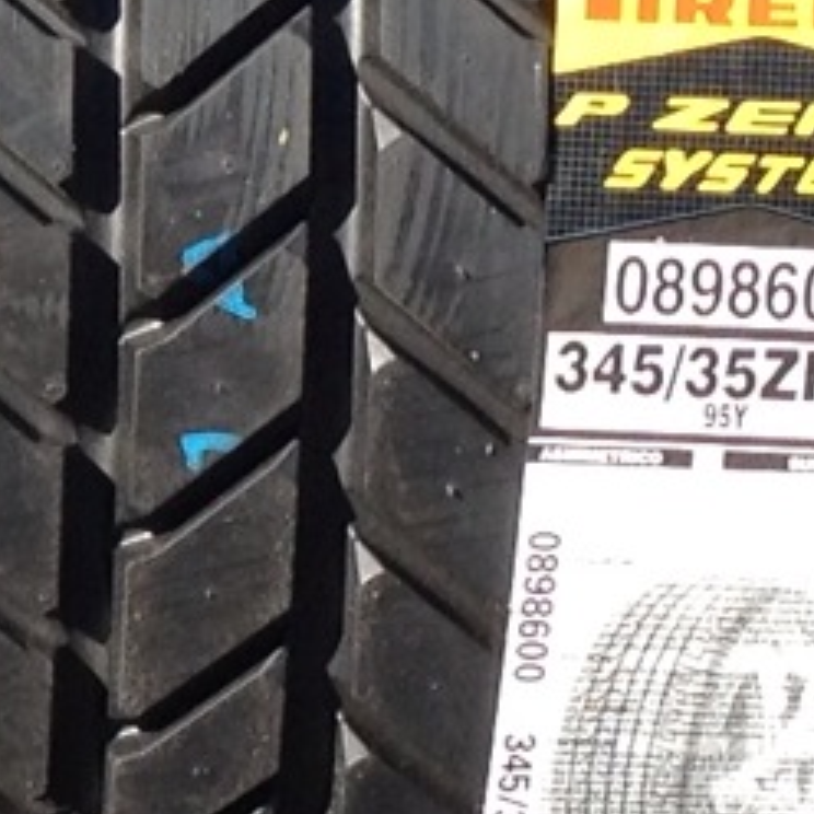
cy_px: 95
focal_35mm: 255
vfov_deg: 6.9
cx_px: -466
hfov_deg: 6.8
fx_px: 6784
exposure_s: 1/497
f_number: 2.4
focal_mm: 4.28
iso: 50
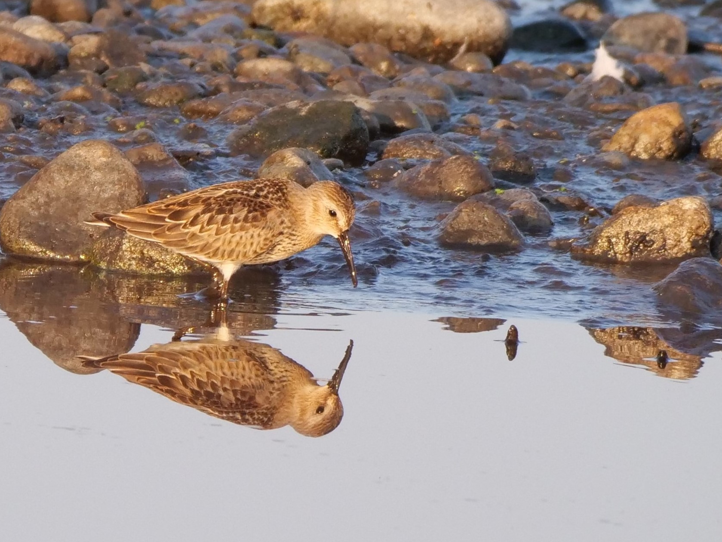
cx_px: 362
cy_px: 266
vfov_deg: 1.8
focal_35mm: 847
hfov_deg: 2.3
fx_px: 17670
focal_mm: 400
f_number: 6.3
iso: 800
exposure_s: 1/640
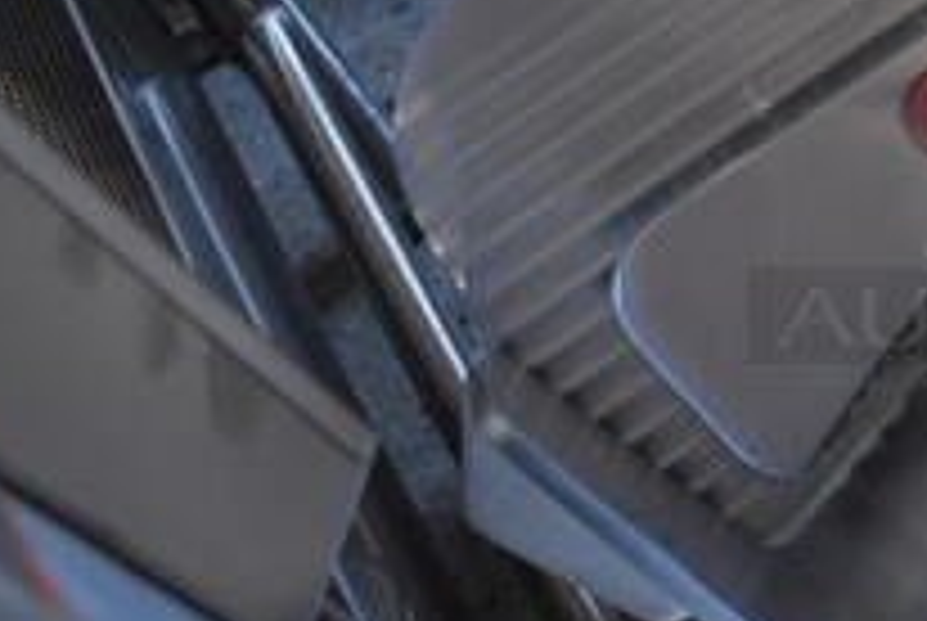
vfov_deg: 17.0
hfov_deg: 22.3
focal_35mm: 80
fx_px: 2063
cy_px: 126
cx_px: 1251
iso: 2200
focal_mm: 18
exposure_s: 1/125
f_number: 3.5
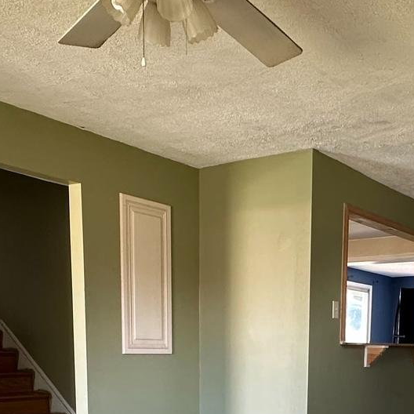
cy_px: 435
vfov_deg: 32.0
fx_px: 649
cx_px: 297
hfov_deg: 34.8
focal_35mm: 48
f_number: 2.2
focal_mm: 2.22
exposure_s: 1/99
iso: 200
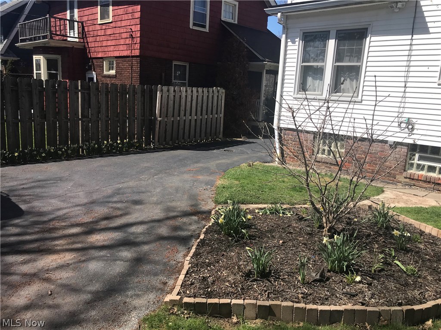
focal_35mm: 28
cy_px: 165
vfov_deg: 49.7
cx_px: 220
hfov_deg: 63.4
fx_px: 357
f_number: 1.8
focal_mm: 3.99
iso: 20
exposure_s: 1/1742
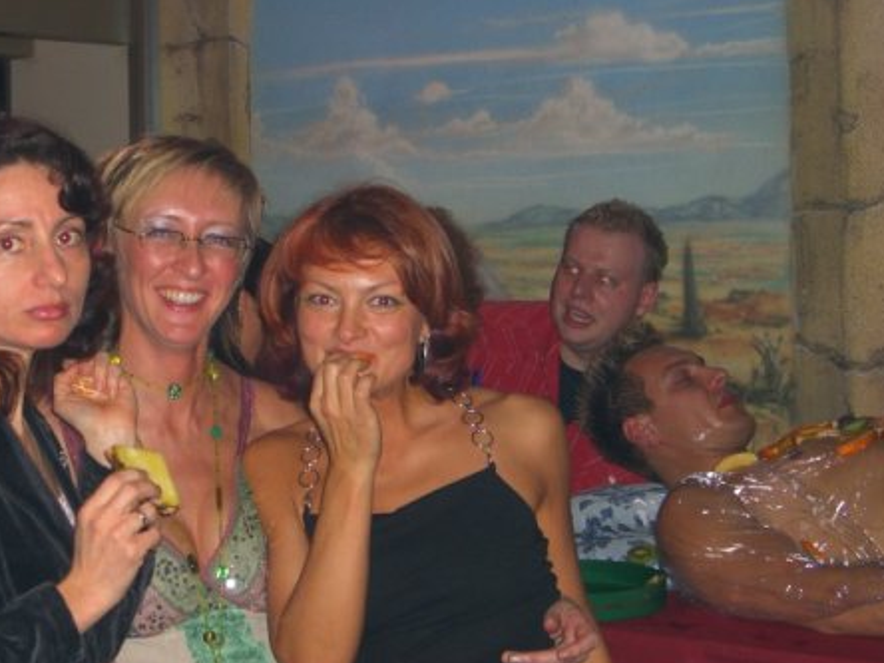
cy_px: 346
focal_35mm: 77
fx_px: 1966
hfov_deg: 25.2
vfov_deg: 19.1
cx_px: 317
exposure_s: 1/60
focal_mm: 11.8
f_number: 3.6
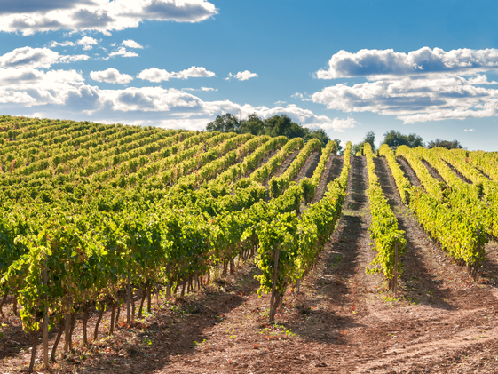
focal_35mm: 115
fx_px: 1655
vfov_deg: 12.9
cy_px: 188
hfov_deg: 17.1
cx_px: 258
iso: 200
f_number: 11
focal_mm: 70
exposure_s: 1/200
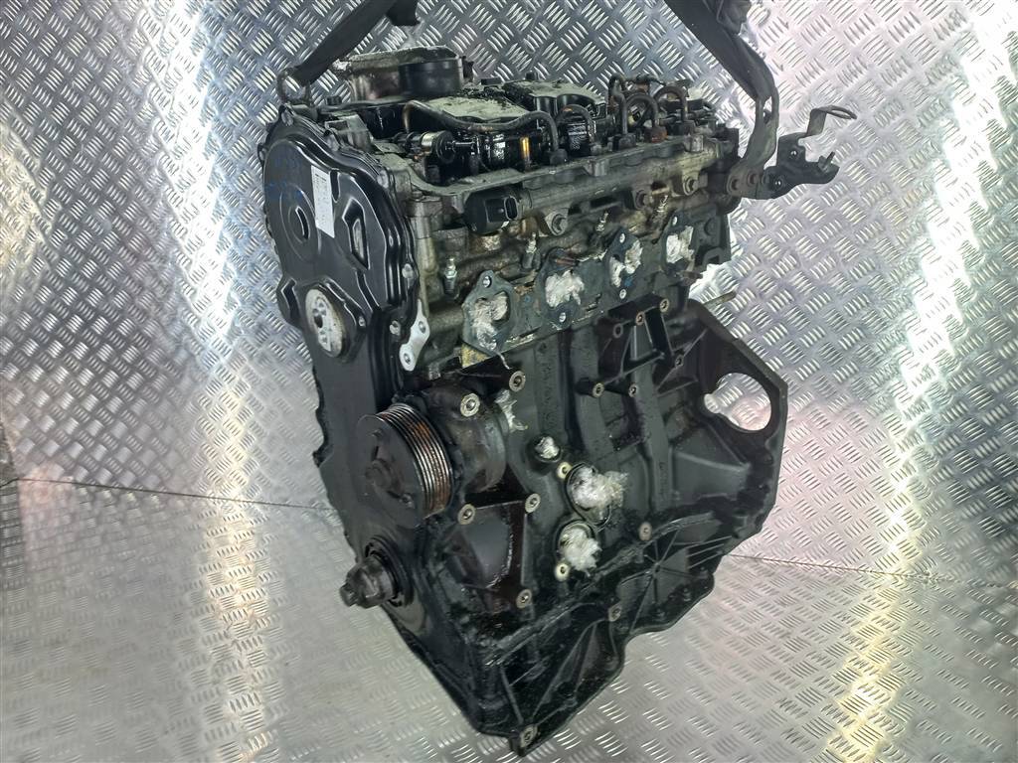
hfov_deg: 69.4
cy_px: 382
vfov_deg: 54.9
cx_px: 509
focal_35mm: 25
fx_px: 735
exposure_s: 1/50
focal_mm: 4.6
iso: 64
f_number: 1.8
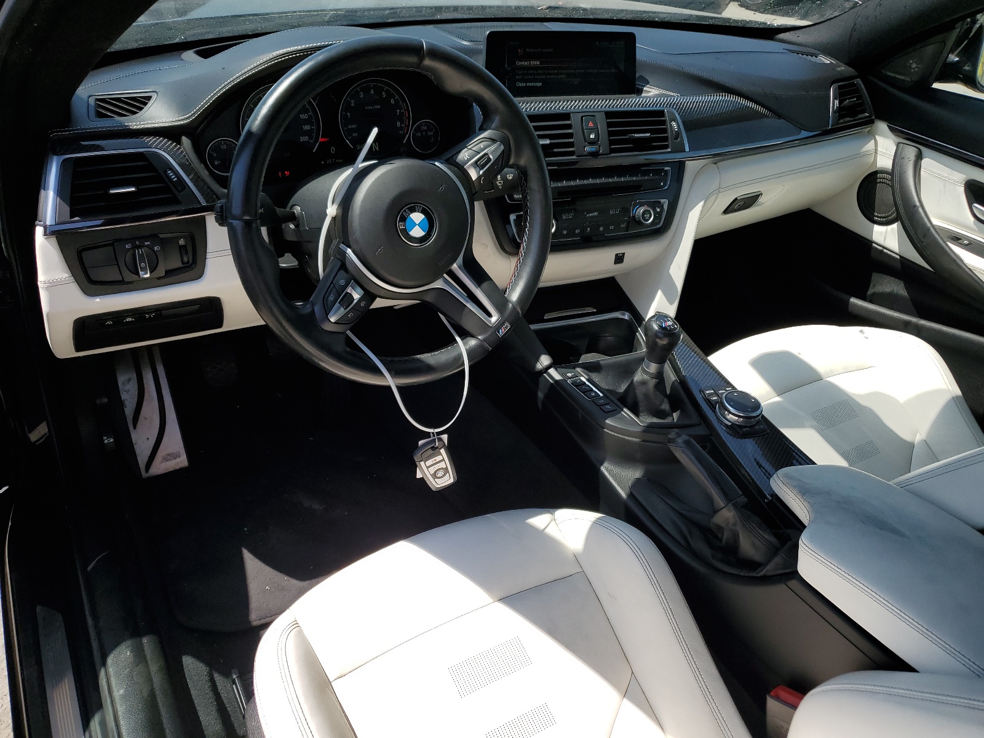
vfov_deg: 53.1
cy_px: 369
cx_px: 492
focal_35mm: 26
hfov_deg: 67.3
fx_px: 739
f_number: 1.5
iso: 50
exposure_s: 1/2500
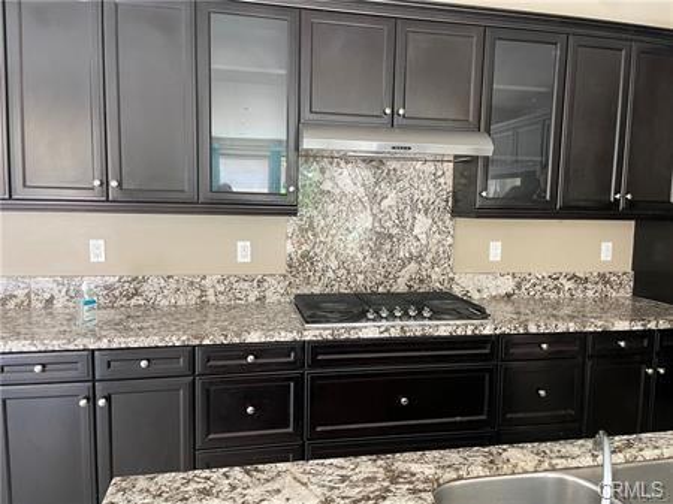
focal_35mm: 26
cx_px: 336
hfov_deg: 67.3
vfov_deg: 53.0
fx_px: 505
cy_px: 252
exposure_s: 1/60
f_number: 1.6
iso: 160
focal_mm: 4.2
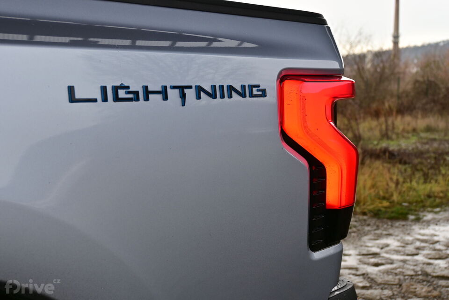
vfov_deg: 28.5
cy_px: 150
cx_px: 224
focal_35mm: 47
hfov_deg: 41.7
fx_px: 589
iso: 100
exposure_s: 1/80
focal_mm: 31.5
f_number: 5
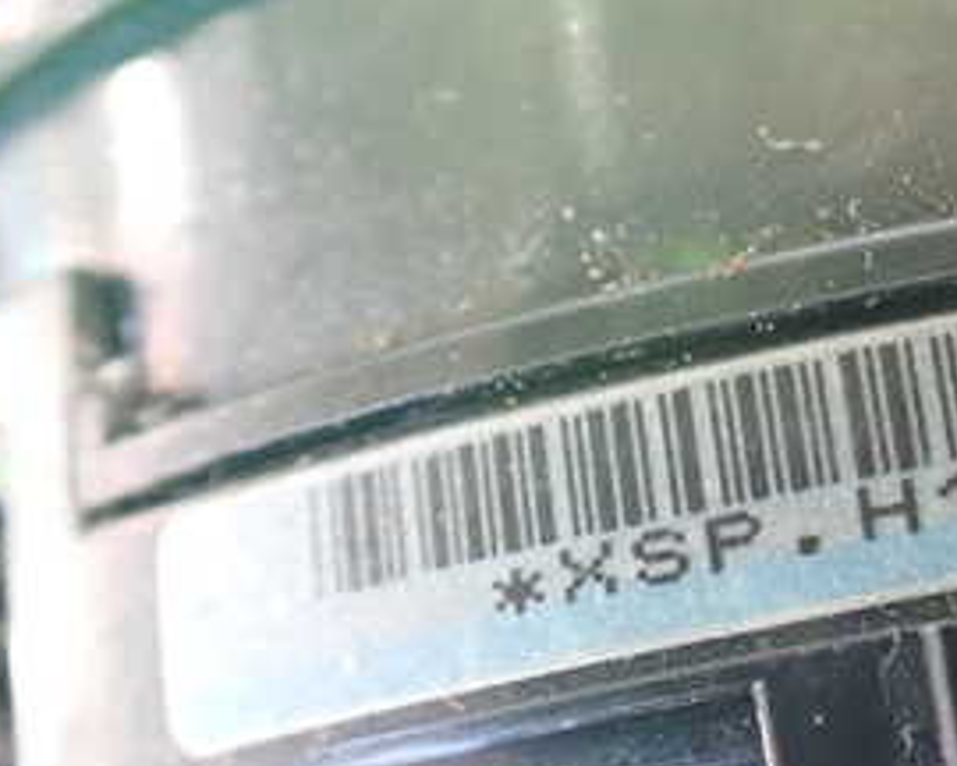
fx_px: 1841
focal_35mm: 65
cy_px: 340
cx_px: 961
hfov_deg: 27.4
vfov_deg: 23.5
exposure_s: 1/80
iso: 800
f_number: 2.3
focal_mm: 5.4
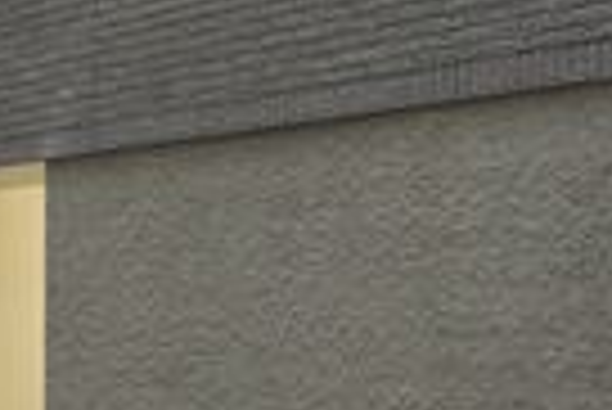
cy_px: 155
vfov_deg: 12.1
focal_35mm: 113
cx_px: 333
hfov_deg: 18.1
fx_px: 1923
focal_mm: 16
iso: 2000
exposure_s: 1/160
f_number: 3.5
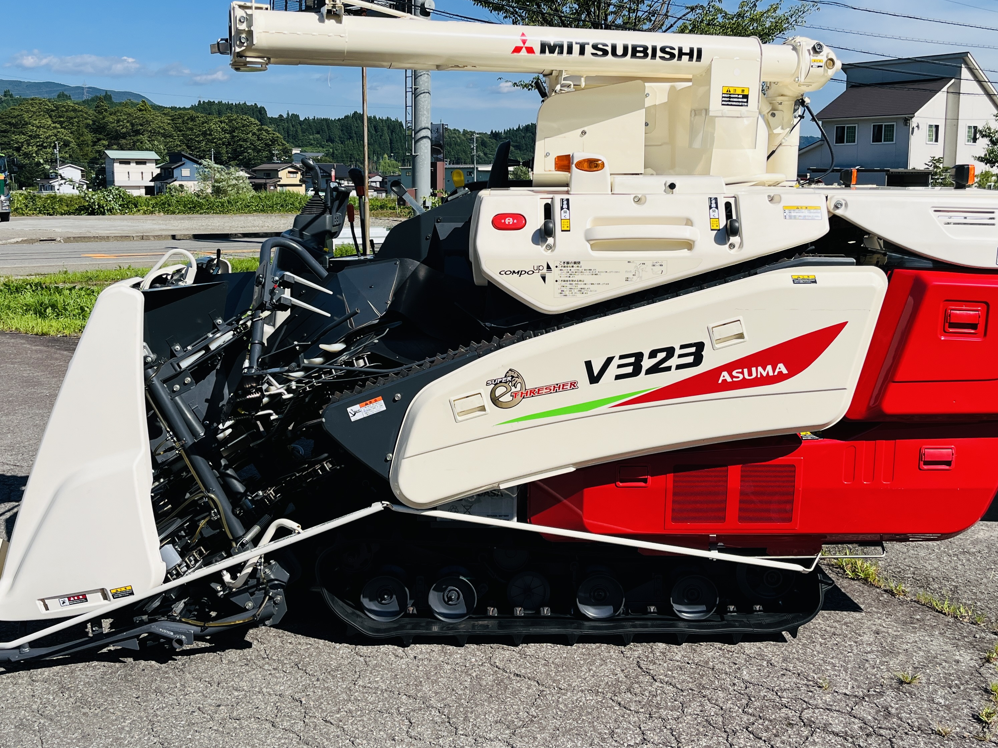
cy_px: 309
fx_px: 1009
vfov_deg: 40.6
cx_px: 496
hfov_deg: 52.6
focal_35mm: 35
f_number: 1.6
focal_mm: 5.1
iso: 50
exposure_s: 1/5848
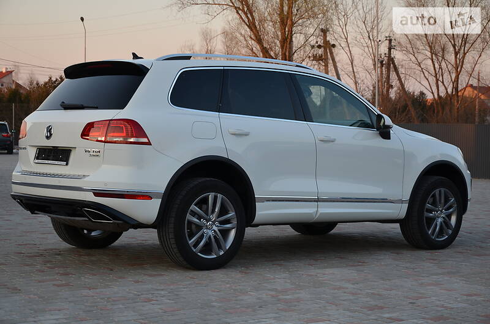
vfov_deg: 18.8
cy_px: 162
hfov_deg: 28.1
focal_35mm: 72
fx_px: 978
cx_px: 245
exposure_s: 1/125
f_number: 5.6
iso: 220
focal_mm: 48
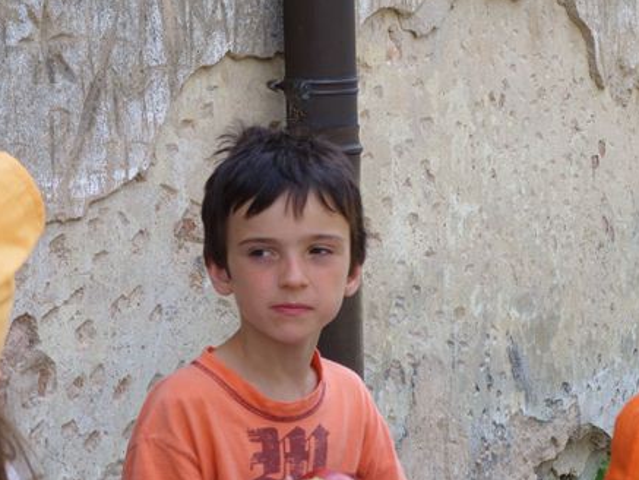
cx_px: 360
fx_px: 2862
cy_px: 230
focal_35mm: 155
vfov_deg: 9.6
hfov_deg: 12.7
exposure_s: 1/141
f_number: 5.1
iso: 50
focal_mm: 23.31
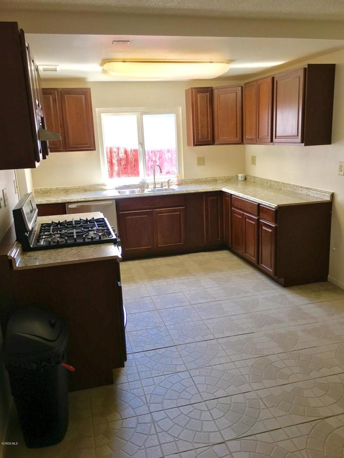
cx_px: 172
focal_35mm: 29
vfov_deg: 61.7
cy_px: 229
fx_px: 384
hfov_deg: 48.2
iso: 32
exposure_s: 1/60
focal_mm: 4.15
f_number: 2.2
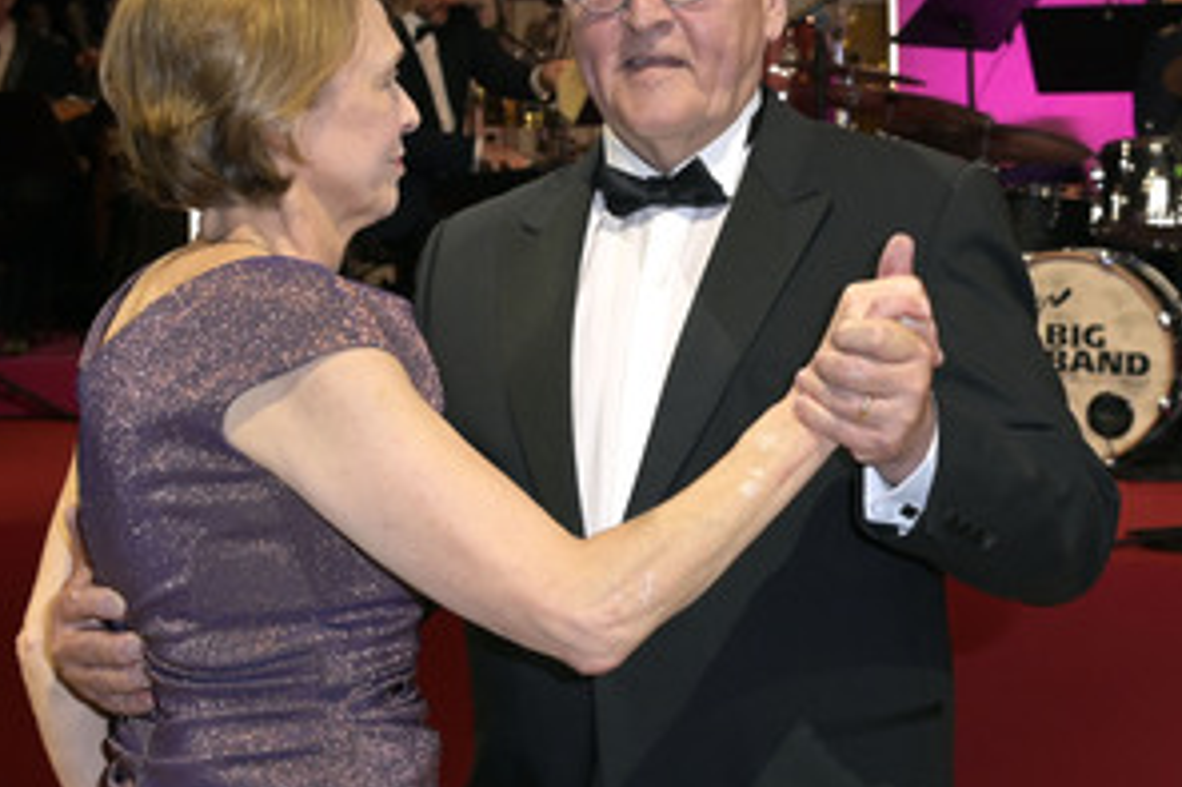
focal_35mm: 67
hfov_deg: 30.1
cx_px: 517
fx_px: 2199
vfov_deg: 20.3
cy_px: 308
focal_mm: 44
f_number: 5
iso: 3200
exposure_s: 1/250
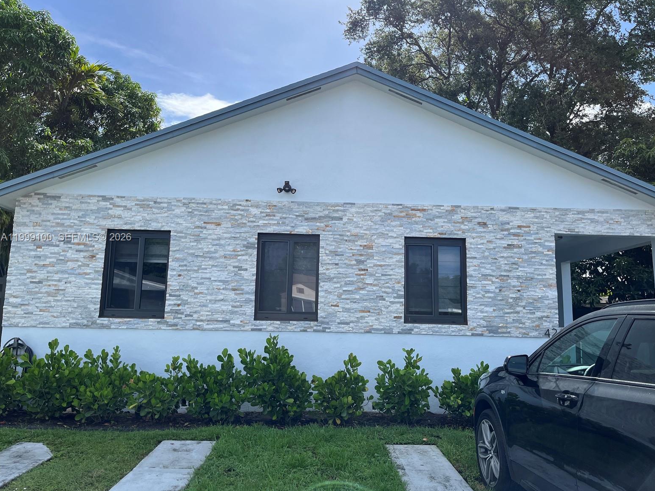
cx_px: 339
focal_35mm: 27
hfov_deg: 65.3
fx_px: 511
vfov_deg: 51.4
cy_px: 238
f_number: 1.6
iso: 50
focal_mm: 5.1
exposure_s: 1/2899
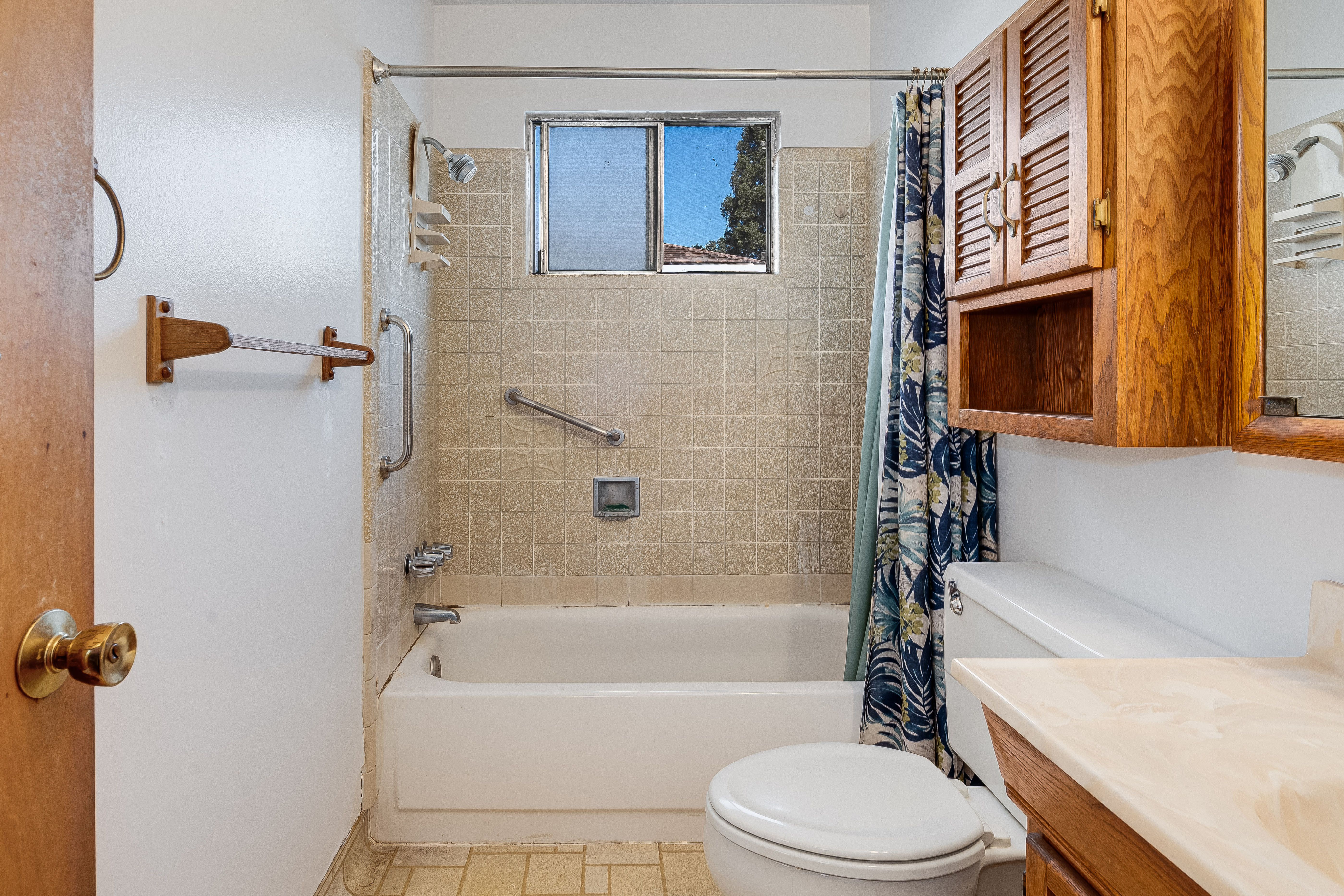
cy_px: 395
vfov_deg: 61.7
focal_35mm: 20
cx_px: 622
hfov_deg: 83.8
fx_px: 747
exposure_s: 1/125
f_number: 11
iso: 320
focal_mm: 16
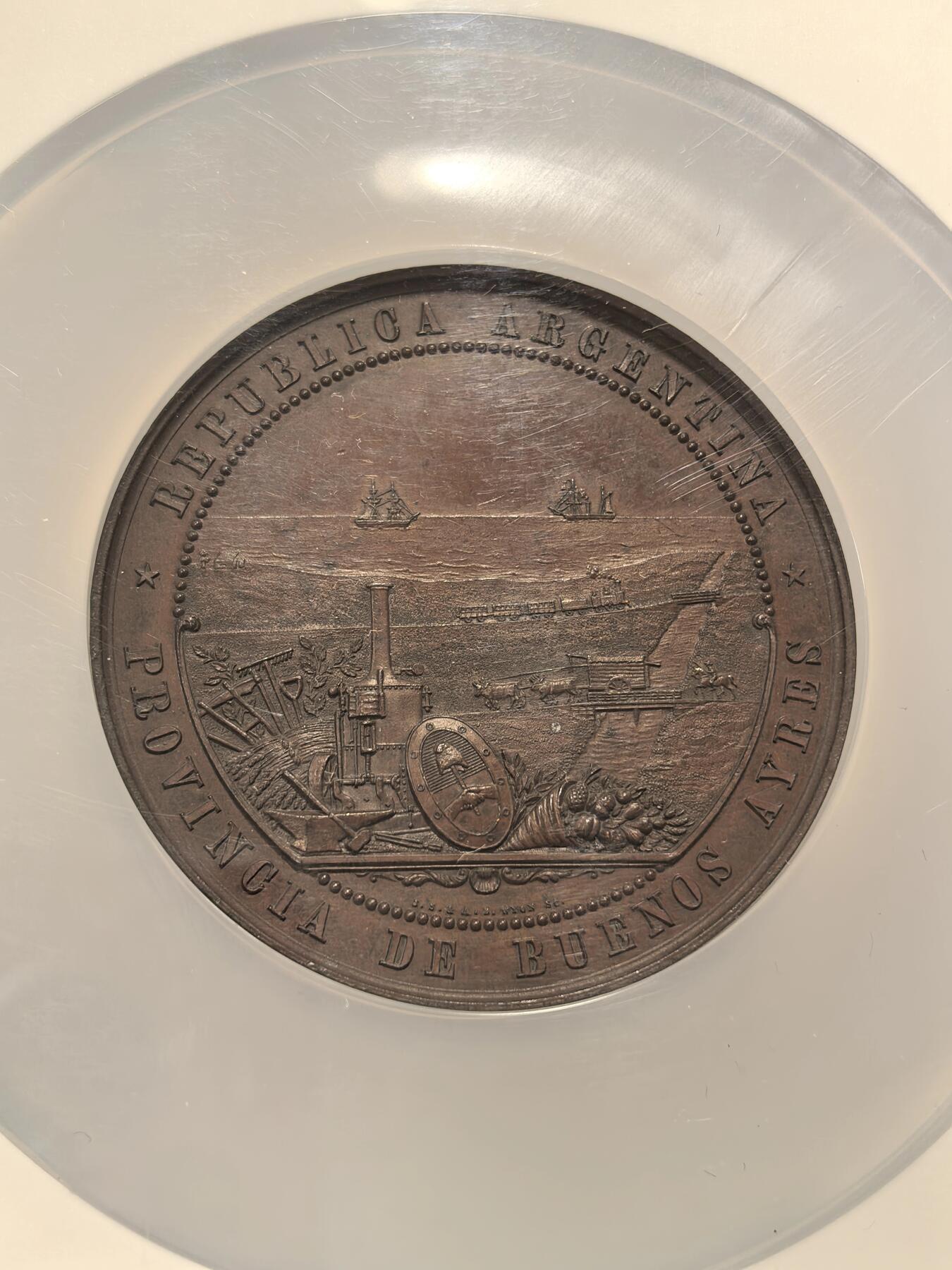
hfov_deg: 27.0
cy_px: 635
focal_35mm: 54
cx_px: 476
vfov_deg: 35.5
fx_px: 1980
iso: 160
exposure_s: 1/50
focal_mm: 6.98
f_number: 2
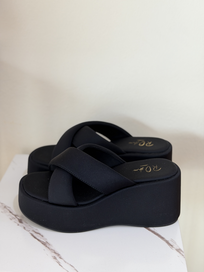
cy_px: 136
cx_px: 102
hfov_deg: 30.3
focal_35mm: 48
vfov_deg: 39.7
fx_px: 377
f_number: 1.78
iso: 100
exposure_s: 1/103
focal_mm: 6.76
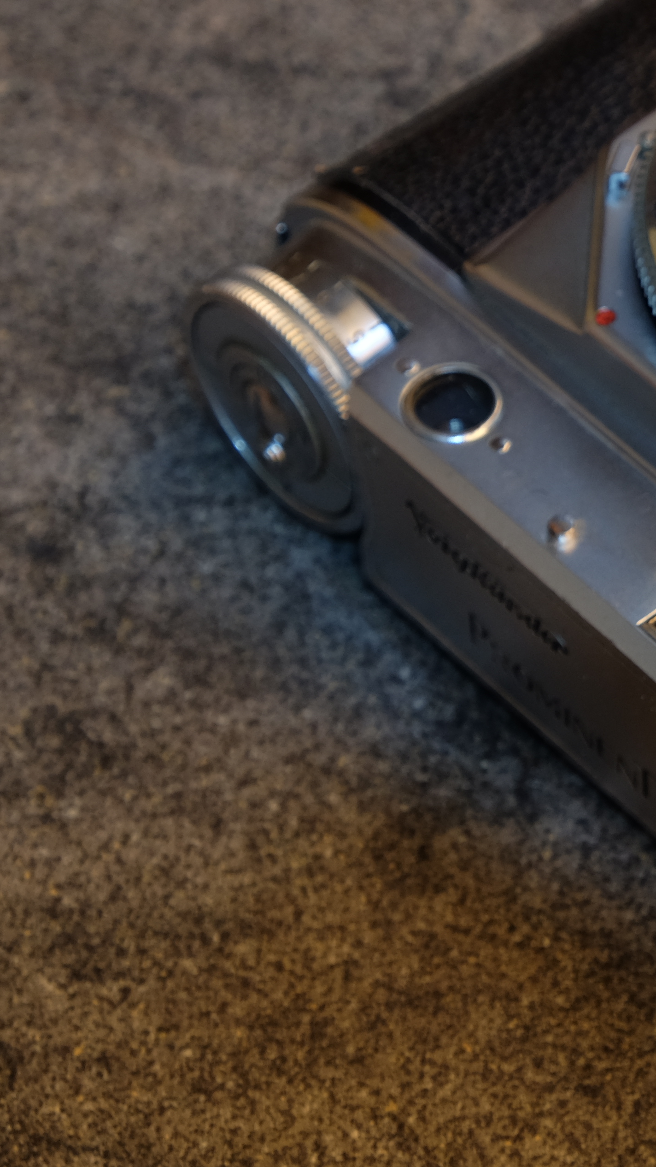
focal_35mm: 154
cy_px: 478
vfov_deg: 14.0
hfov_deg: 7.8
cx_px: 946
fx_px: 4761
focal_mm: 50.5
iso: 400
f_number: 8
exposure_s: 1/1.7
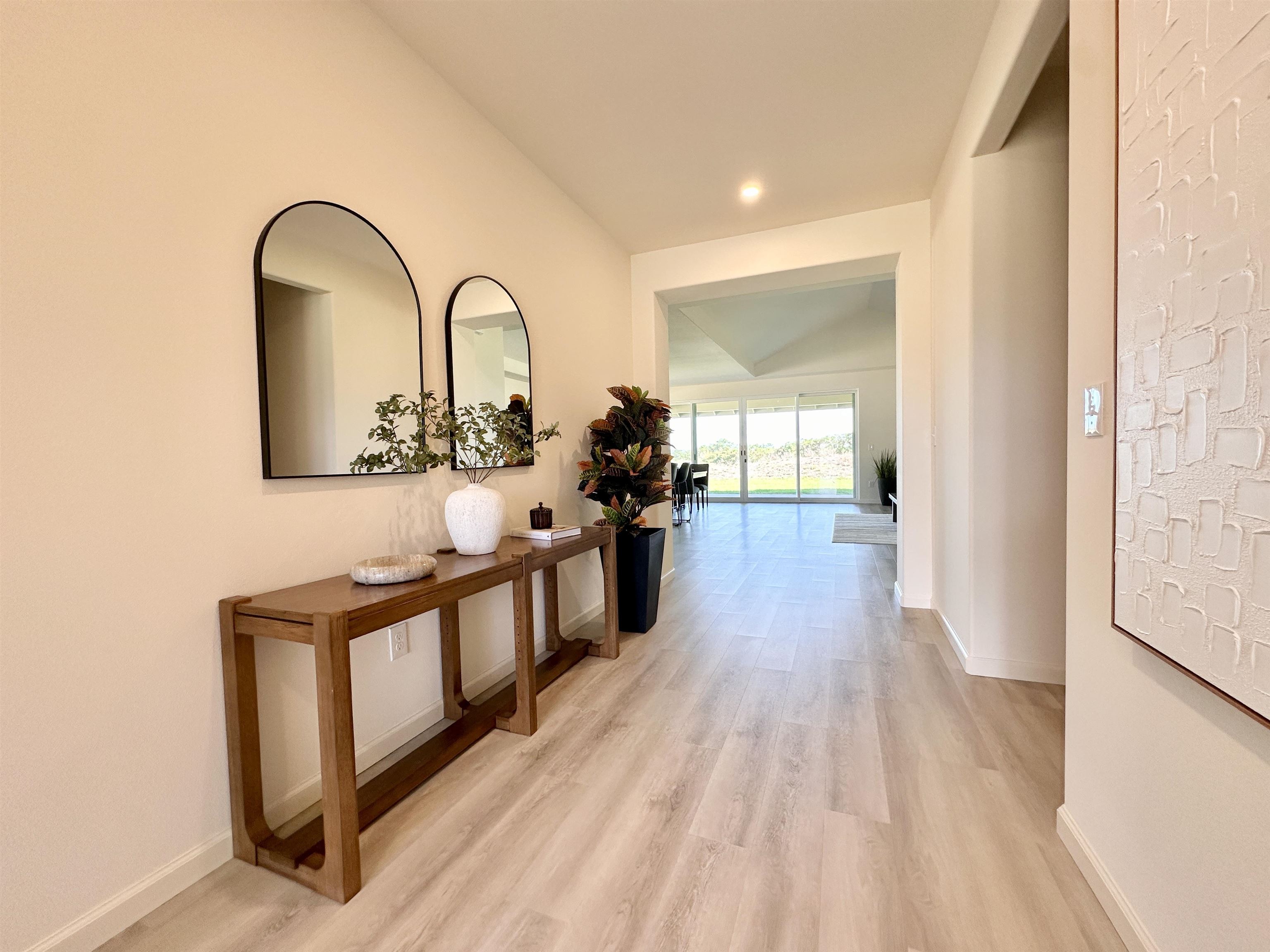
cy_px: 476
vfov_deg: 85.7
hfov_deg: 102.1
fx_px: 514
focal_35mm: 14
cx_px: 635
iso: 100
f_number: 2.2
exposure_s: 1/120
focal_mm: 2.22
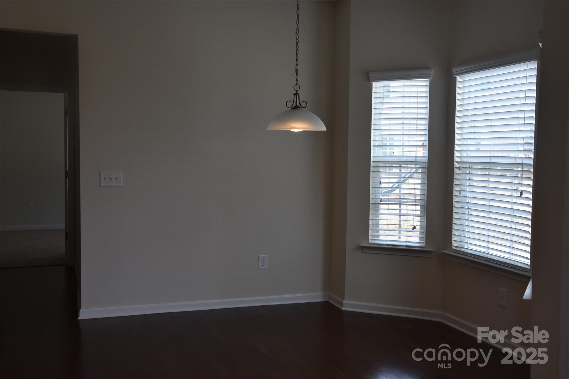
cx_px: 284
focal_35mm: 39
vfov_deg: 34.2
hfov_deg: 49.6
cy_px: 190
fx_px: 616
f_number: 7.1
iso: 800
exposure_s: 1/200
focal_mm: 26
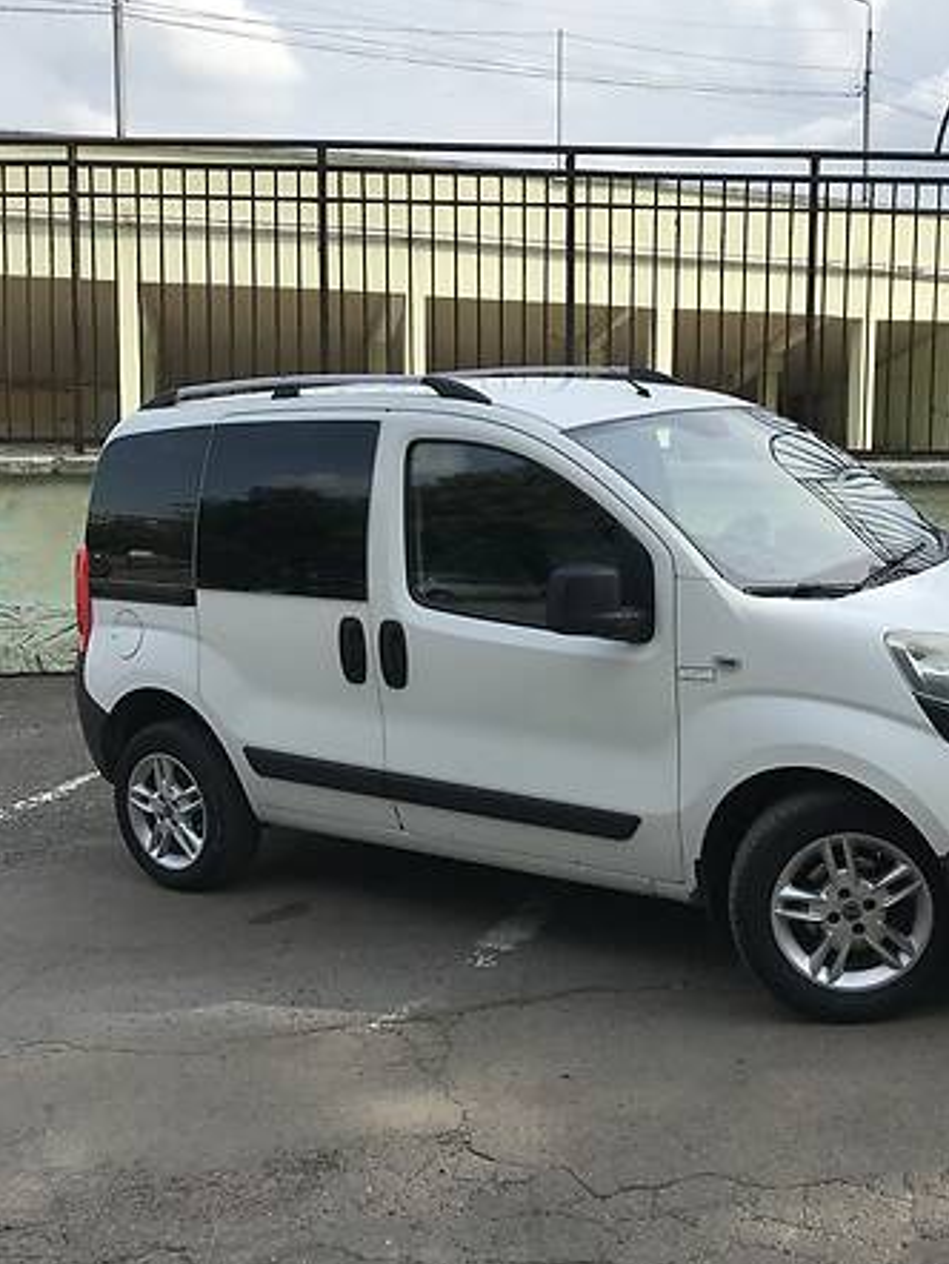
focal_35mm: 38
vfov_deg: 48.7
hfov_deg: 37.3
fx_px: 1388
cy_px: 520
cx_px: 640
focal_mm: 4
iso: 20
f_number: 1.8
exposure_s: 1/2227
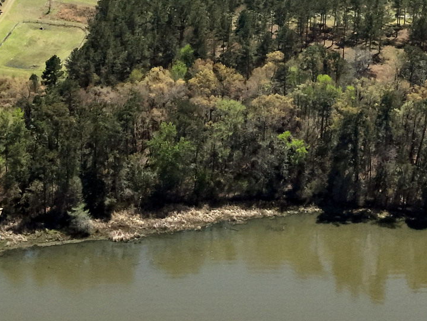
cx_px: 156
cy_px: -8
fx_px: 1271
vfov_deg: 14.1
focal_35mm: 103
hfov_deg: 19.0
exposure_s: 1/1250
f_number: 2.8
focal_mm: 4.4
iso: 100
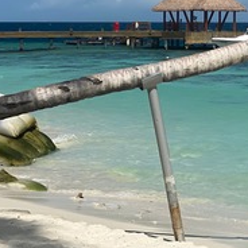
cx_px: 310
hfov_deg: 10.7
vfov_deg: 10.8
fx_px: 1297
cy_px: -30
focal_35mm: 160
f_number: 2
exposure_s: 1/3690
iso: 20
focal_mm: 6
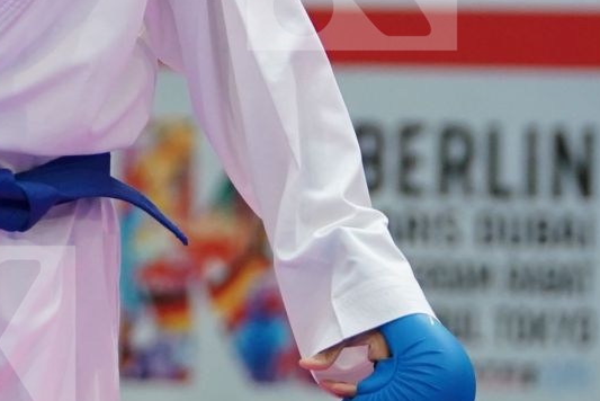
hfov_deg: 2.6
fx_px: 13057
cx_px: -29
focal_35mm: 783
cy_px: -52
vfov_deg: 1.8
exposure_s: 1/1000
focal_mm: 155
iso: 2000
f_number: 2.8
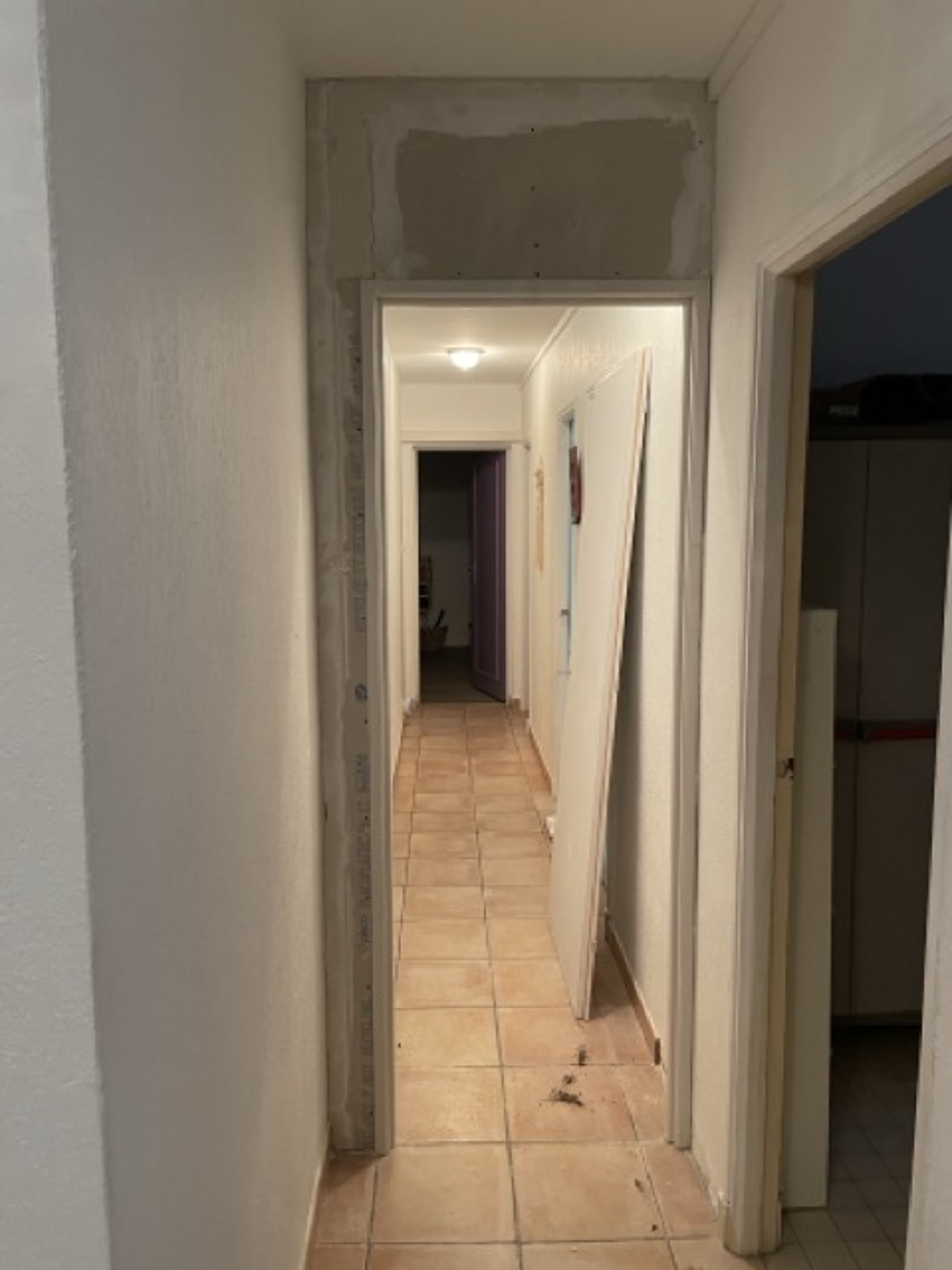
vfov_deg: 67.3
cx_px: 476
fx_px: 953
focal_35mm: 26
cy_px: 635
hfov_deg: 53.1
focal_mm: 4.2
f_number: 1.6
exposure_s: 1/50
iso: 320
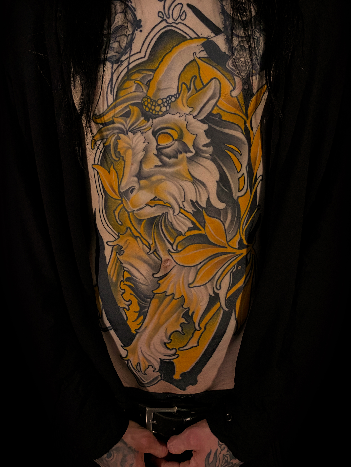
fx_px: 352
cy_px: 234
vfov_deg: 67.3
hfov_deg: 53.1
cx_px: 176
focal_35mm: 26
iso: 320
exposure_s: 1/60
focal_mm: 4.25
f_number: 1.8
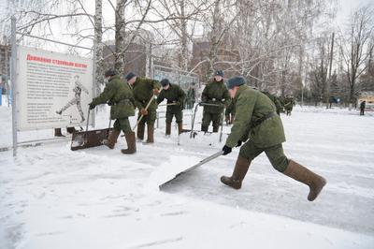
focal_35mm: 48
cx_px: 187
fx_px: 498
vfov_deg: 28.0
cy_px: 124
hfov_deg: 41.1
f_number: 2.8
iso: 200
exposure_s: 1/1600
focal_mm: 32
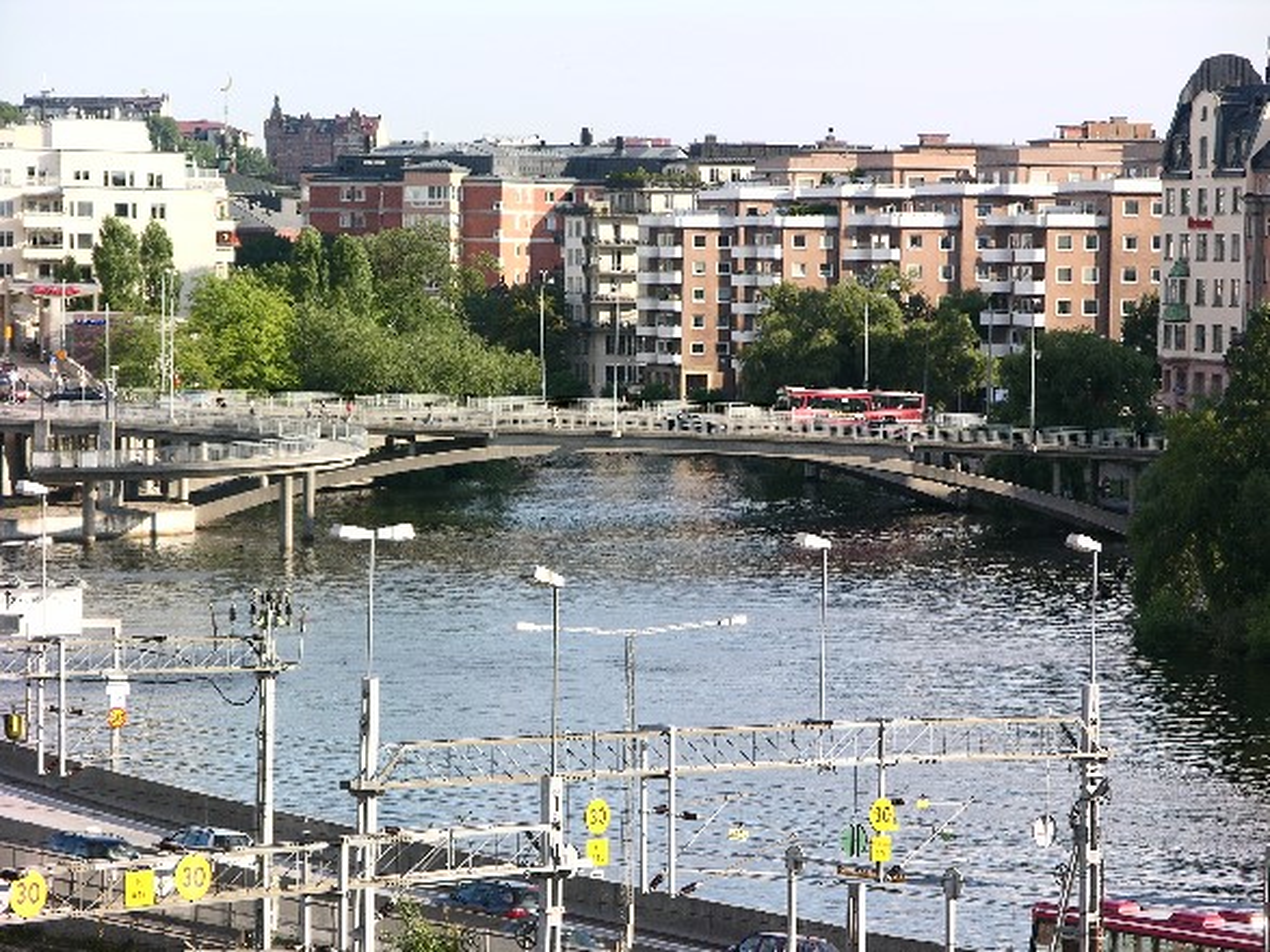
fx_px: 6969
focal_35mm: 190
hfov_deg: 10.4
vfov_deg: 7.8
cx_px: 635
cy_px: 476
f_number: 5.7
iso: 50
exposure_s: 1/114
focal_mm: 48.5
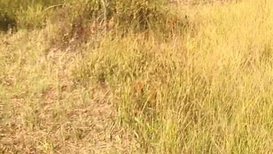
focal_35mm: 179
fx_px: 1296
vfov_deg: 6.5
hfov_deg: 11.9
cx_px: 265
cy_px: -199
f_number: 2.4
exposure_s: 1/1120
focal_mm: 4.28
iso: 50
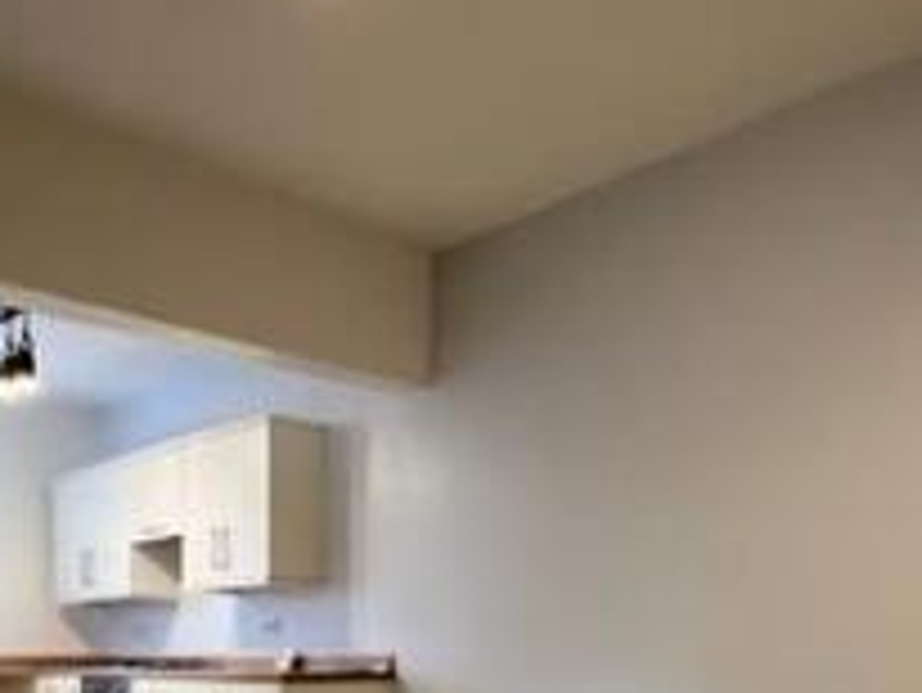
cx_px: 470
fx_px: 986
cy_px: 695
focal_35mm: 37
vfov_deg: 35.0
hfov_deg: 50.1
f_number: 1.8
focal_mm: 1.57
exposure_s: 1/50
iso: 250
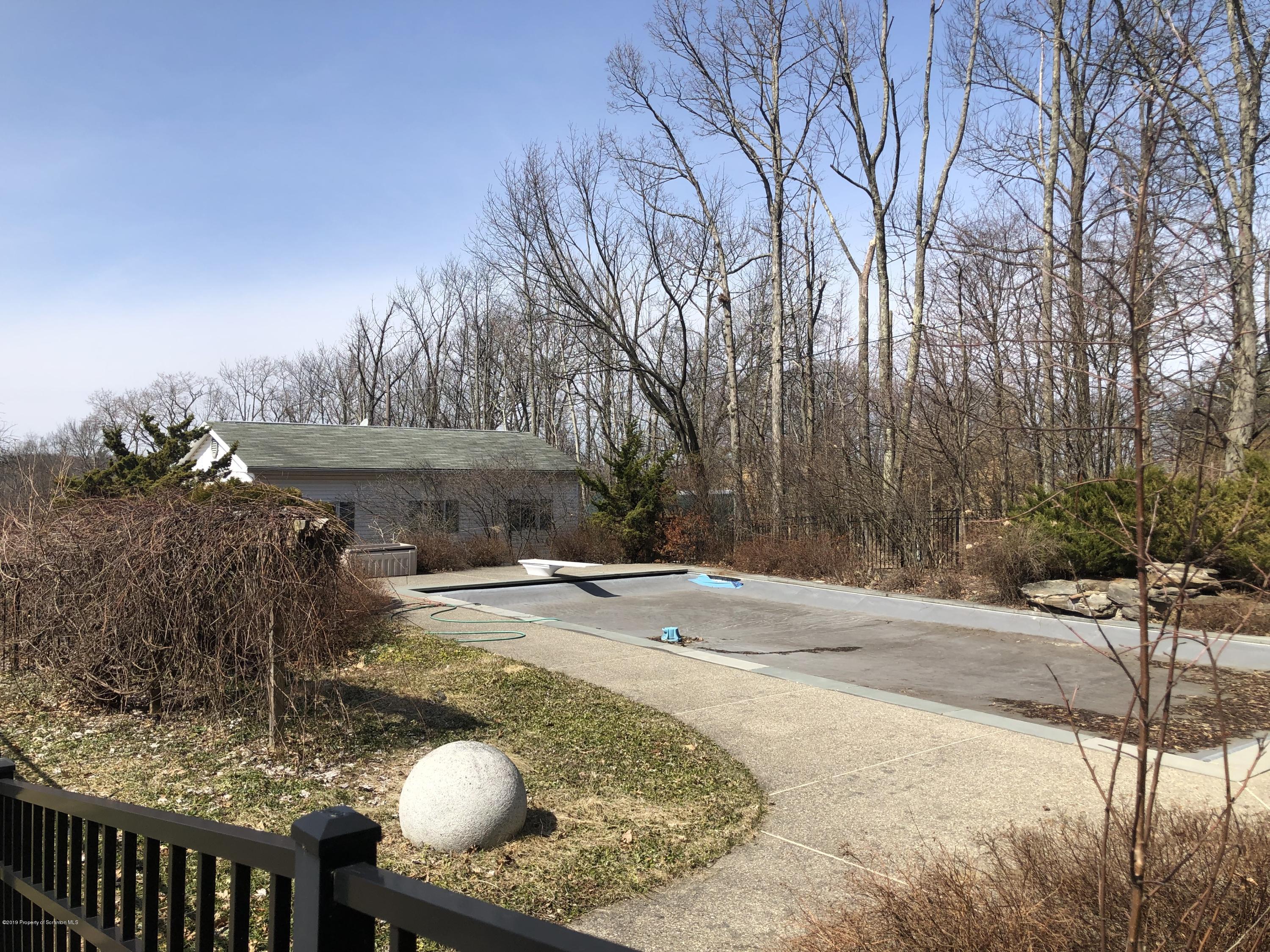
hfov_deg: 63.4
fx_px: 1027
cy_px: 476
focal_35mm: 28
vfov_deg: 49.7
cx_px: 635
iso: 20
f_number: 1.8
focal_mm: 3.99
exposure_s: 1/1946
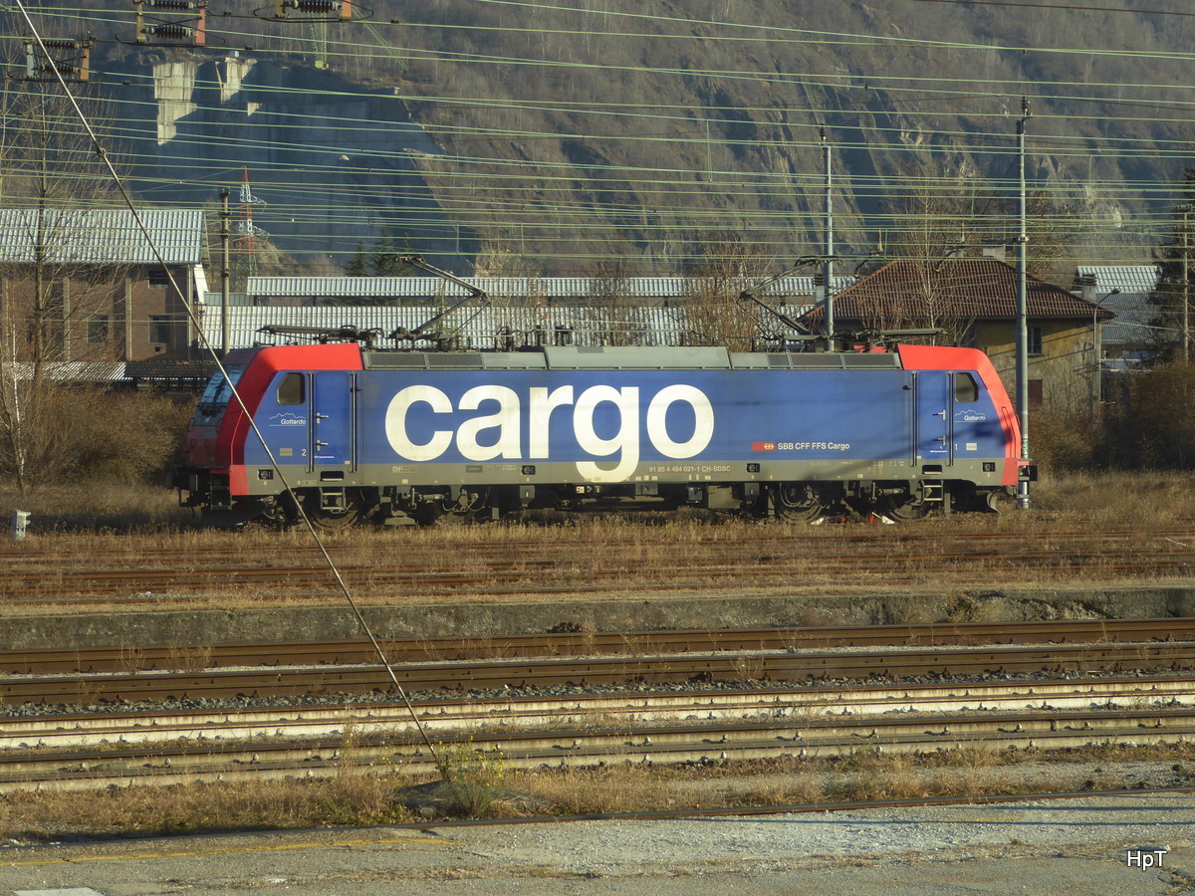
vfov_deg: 12.7
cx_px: 598
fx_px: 4039
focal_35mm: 117
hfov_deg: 16.8
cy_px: 448
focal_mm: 19
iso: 80
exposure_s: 1/100
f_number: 5.1
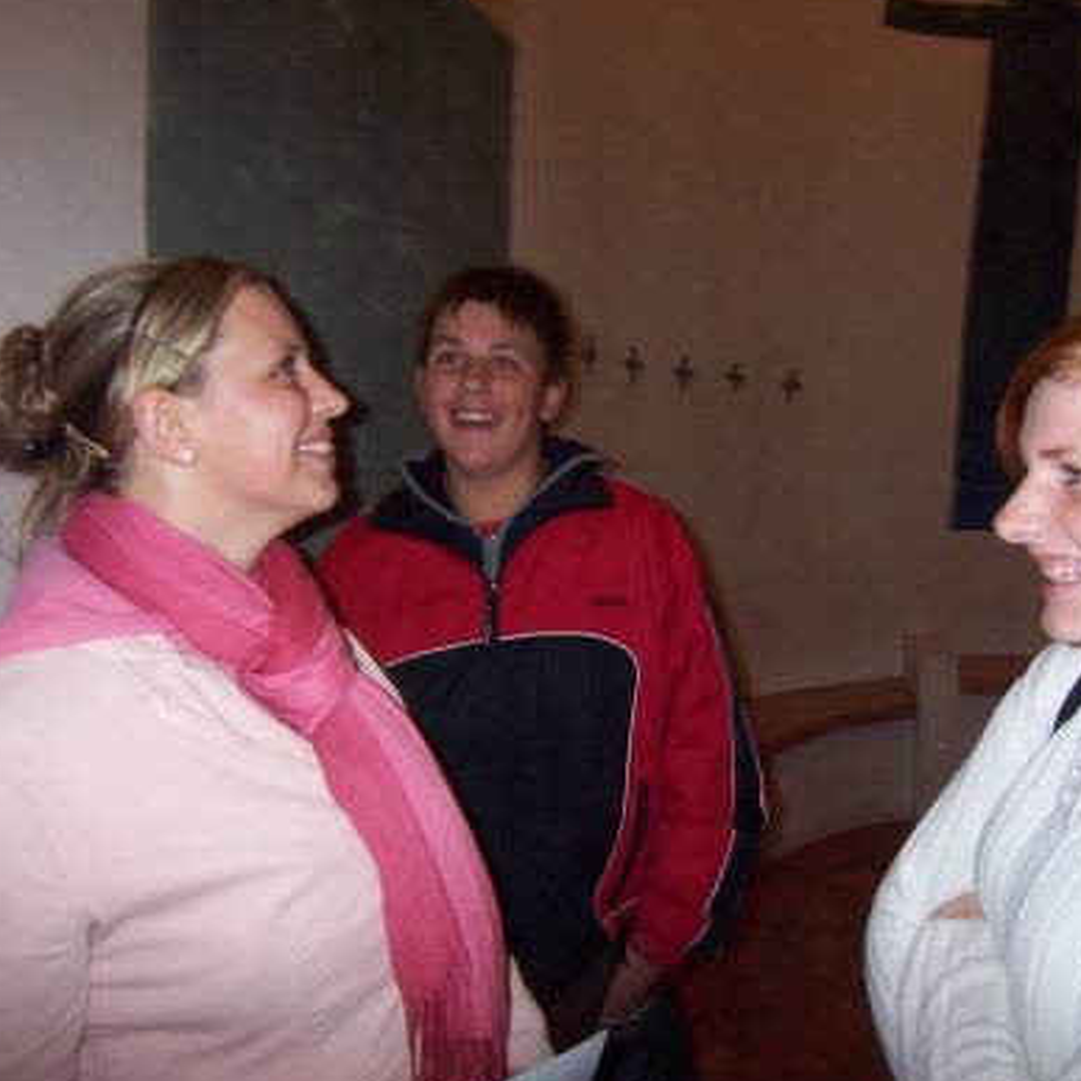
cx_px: 700
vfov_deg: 57.3
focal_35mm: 28
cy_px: 539
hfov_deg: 56.3
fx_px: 989
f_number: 2.8
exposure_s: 1/30
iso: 200
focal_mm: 3.8
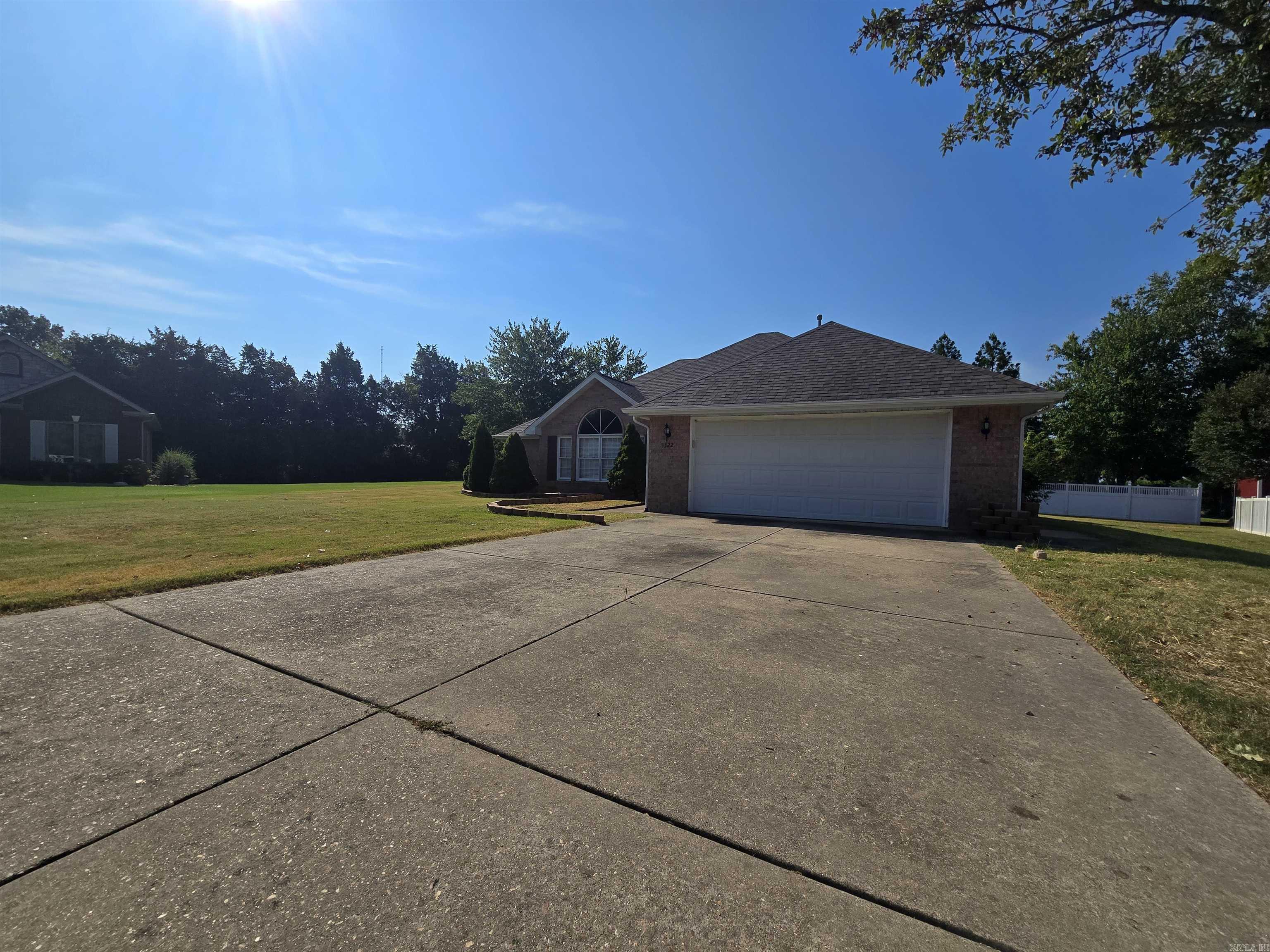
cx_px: 635
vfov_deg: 89.9
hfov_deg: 106.2
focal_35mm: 13
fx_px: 477
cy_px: 476
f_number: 2.2
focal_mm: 2.2
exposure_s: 1/4743
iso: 50
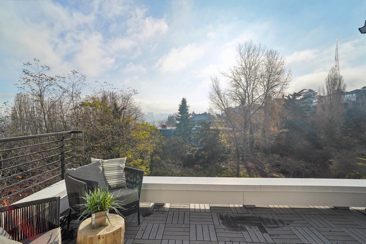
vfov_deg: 73.7
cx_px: 183
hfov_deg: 96.7
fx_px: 163
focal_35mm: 16
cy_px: 122
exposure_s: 1/2500
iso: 800
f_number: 8
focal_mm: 16
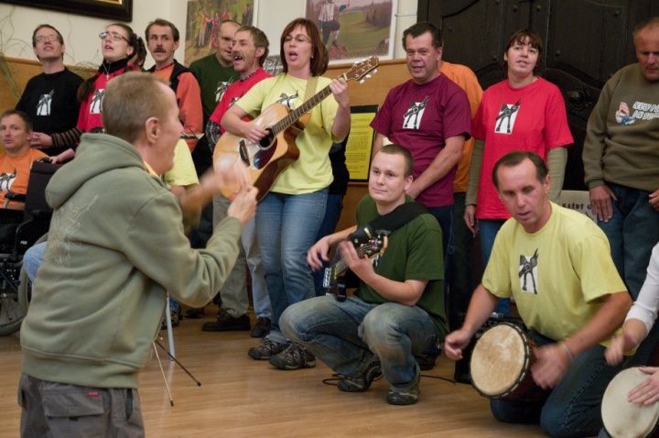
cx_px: 330
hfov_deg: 31.9
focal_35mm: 63
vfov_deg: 21.5
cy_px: 219
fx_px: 1152
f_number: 4.8
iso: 1600
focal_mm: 42
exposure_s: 1/30
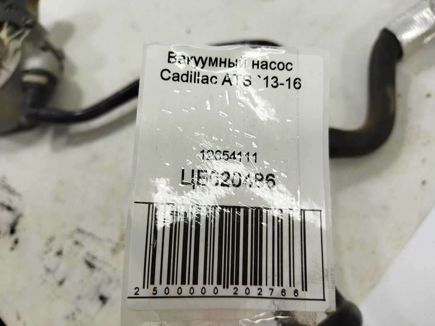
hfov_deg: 65.3
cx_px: 218
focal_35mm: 27
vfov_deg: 51.4
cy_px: 163
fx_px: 339
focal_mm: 4.71
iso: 99
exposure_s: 1/206
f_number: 1.79
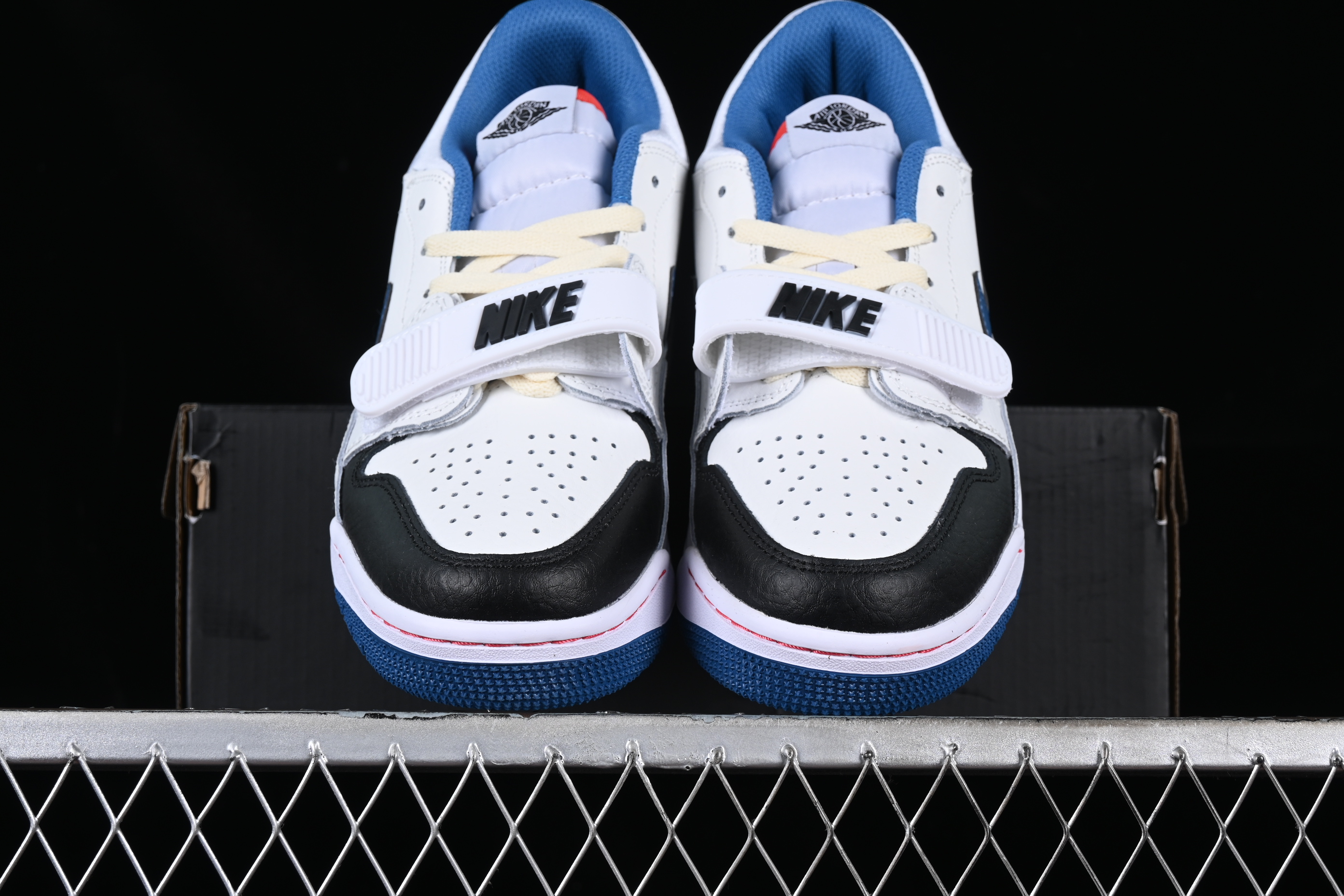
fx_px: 2800
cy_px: 448
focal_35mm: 75
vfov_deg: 18.2
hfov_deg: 27.0
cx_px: 672
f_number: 8
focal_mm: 50
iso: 160
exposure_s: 1/60
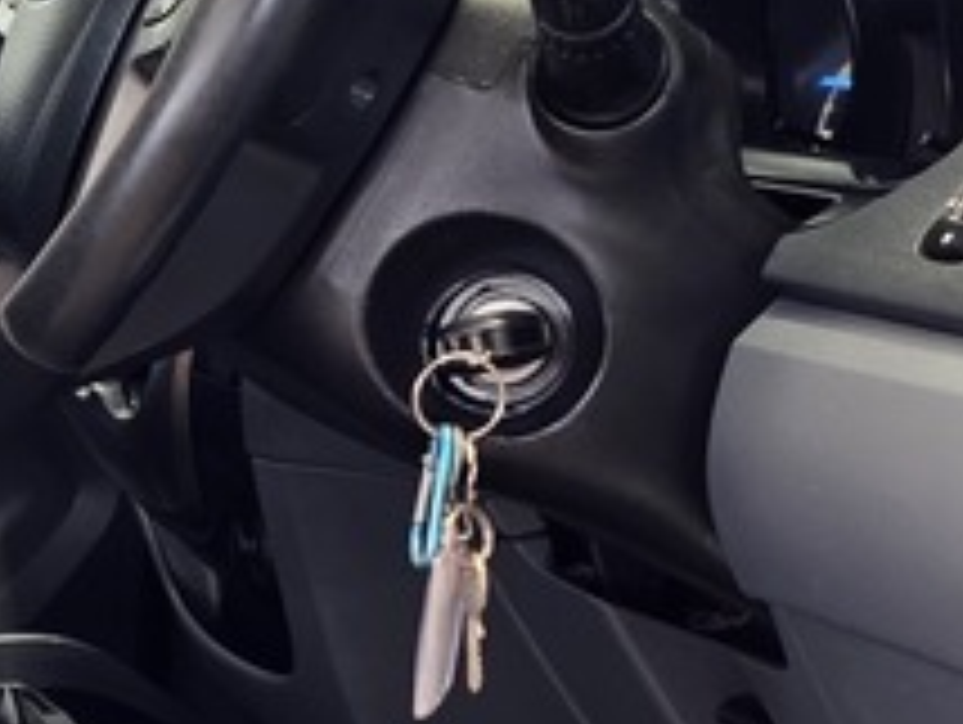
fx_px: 3064
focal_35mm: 110
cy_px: 526
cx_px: -297
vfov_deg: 13.4
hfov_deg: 16.8
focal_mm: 6.25
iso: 125
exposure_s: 1/100
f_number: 1.7
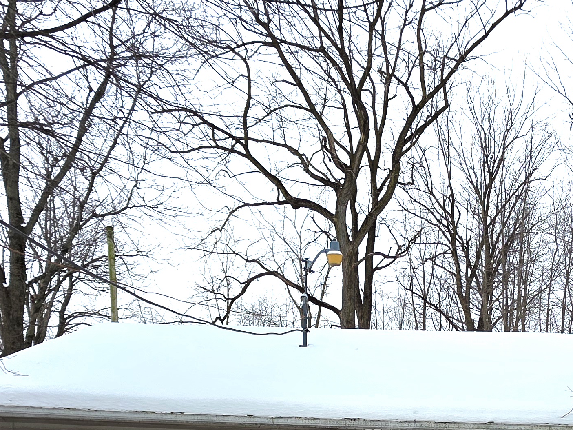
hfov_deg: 49.2
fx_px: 613
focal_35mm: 37
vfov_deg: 34.4
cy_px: 452
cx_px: 388
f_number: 1.9
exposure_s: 1/769
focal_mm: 2.2
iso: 40
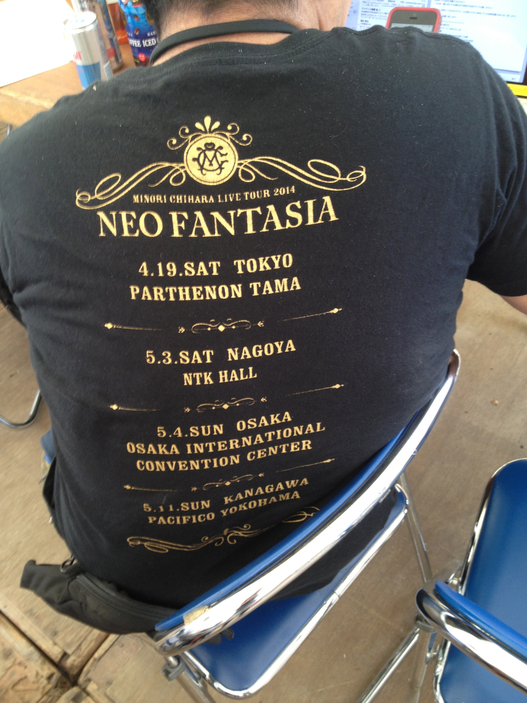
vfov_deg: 52.6
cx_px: 264
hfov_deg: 40.7
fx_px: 710
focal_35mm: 35
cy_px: 352
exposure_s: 1/20
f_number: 2.4
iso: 50
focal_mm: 4.28
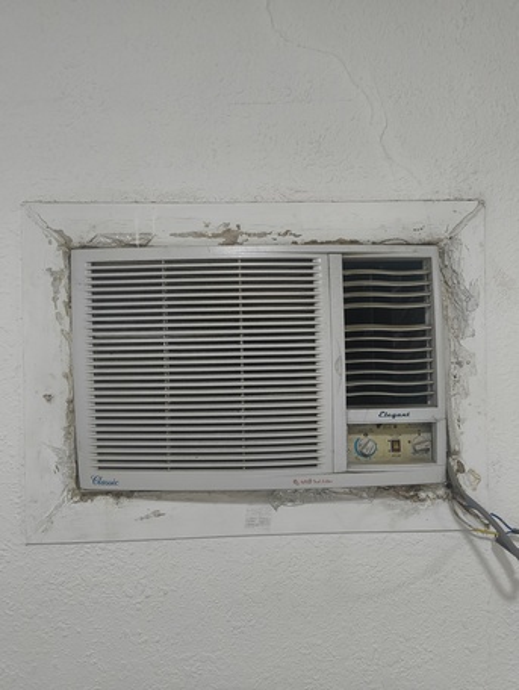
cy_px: 345
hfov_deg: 56.9
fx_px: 479
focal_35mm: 24
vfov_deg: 71.5
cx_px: 260
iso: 593
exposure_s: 1/60
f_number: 1.87
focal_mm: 5.56
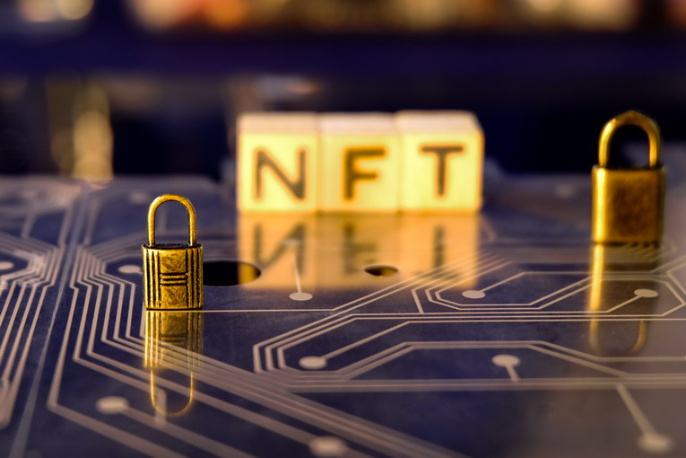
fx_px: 800
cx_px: 343
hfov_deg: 46.4
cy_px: 229
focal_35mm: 42
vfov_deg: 31.9
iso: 500
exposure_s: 1/60
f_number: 4.5
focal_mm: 28.2
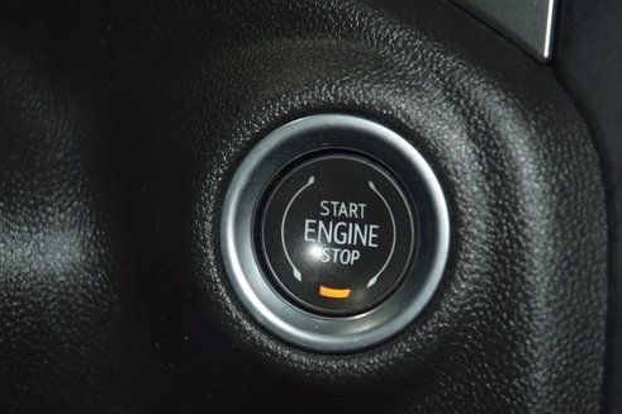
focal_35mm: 137
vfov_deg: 10.0
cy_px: 198
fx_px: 2366
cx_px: 313
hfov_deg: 15.0
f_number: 4.5
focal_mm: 70
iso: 450
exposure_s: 1/60
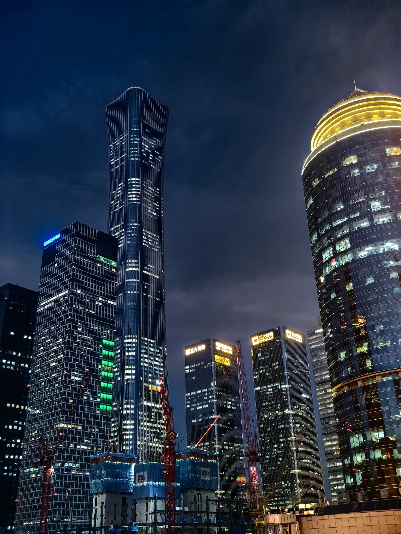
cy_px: 267
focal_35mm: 37
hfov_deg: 38.7
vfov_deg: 50.1
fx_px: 572
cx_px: 200
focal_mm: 5.75
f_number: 1.4
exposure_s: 1/50
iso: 320
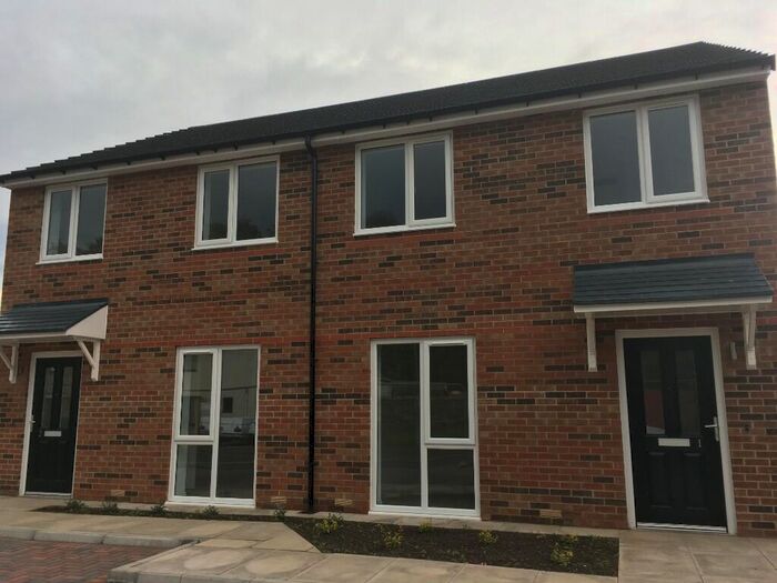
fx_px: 651
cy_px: 292
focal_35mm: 29
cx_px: 388
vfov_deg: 48.2
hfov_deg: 61.7
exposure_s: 1/379
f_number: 2.2
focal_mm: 4.15
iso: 25
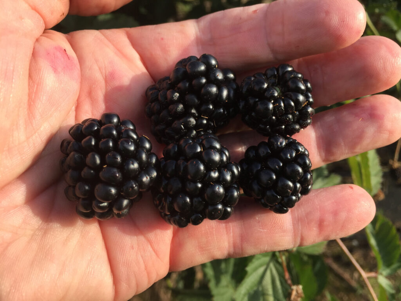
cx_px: 200
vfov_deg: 48.2
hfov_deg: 61.7
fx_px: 336
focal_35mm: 29
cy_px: 150
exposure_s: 1/670
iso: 32
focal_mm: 4.15
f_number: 2.2
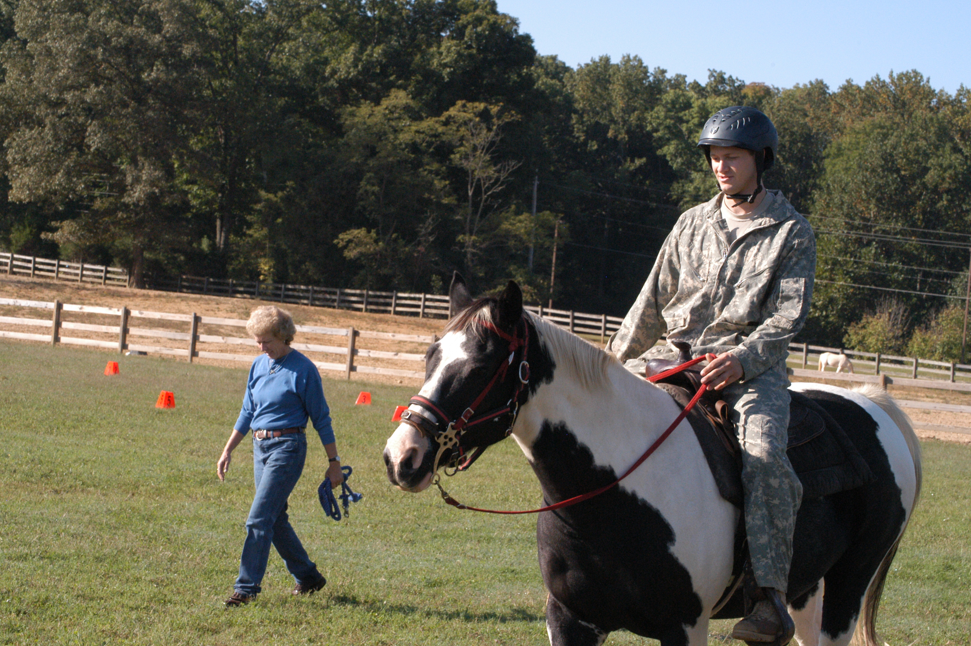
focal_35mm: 93
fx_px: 2506
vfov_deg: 14.7
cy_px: 316
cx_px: 487
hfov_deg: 21.9
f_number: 11
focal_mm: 60
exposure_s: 1/500
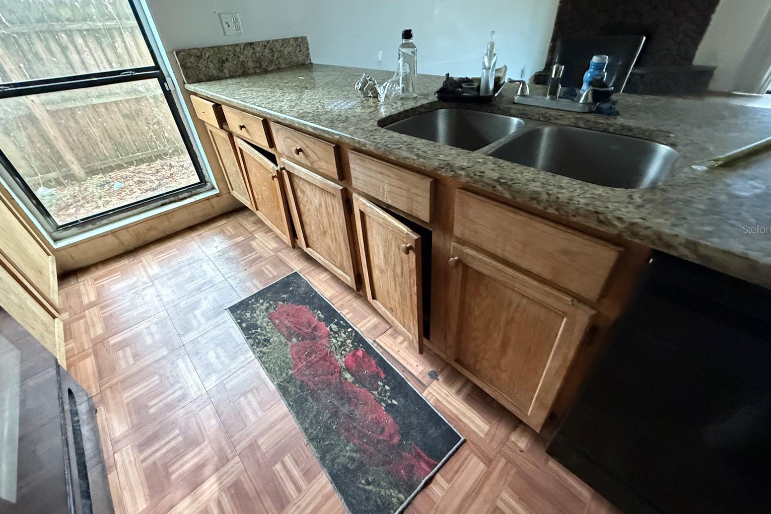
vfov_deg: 77.1
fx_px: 321
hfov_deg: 100.4
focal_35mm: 15
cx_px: 392
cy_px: 229
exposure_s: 1/60
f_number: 2.2
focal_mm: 2.22
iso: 1000
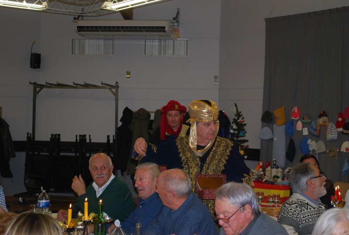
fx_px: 641
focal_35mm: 66
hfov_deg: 30.5
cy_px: 118
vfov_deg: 20.7
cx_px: 174
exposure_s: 1/60
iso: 360
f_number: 5.3
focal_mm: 44
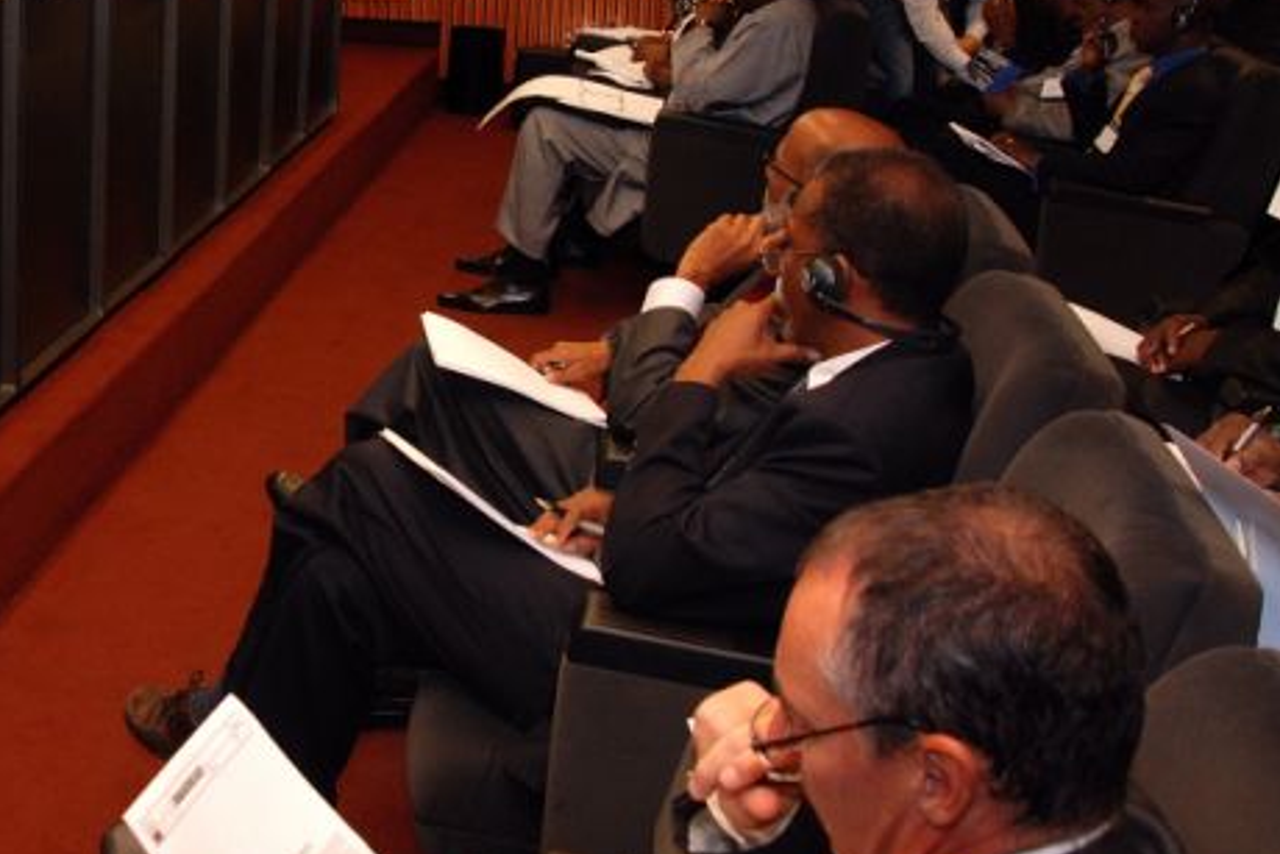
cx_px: 526
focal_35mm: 47
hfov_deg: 41.7
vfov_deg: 28.1
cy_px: 167
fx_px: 1672
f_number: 5.6
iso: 400
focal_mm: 18
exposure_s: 1/60
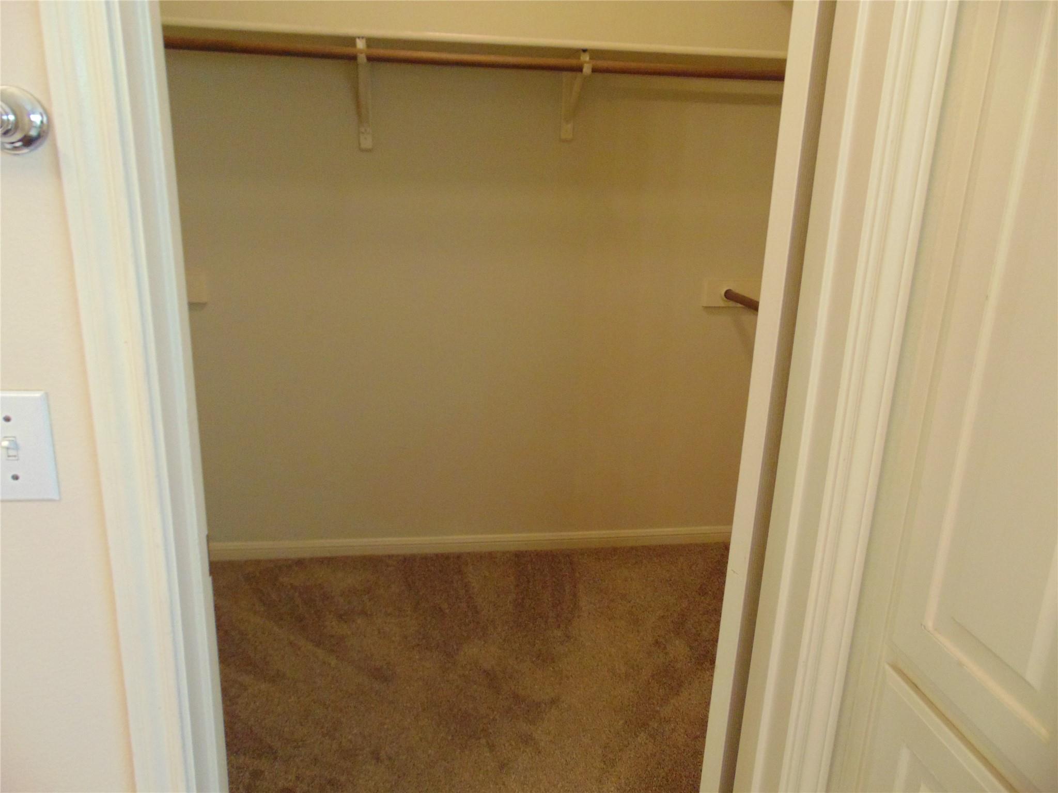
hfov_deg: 69.4
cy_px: 396
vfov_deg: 54.9
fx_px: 764
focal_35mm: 25
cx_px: 529
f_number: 3
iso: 320
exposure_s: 1/30
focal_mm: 4.5
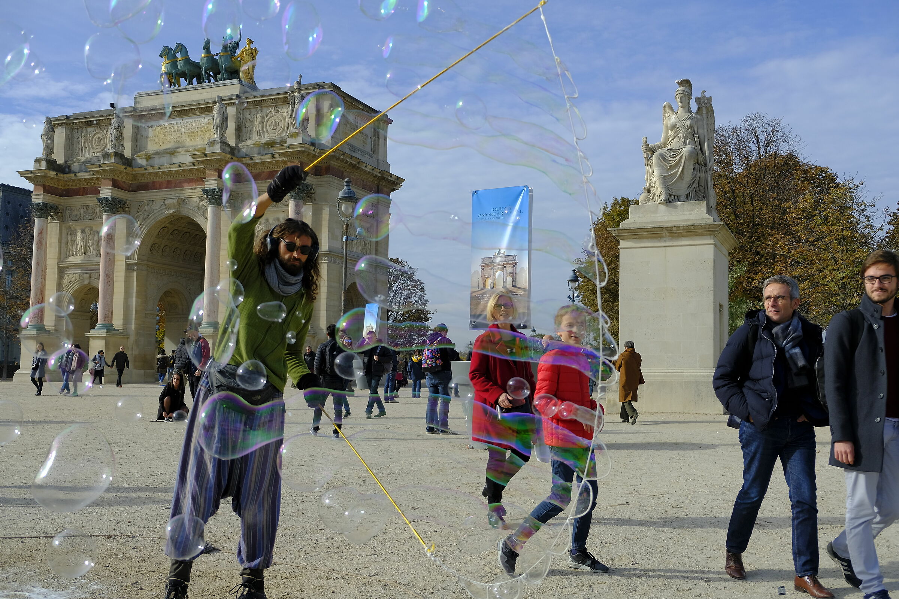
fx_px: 949
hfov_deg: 50.7
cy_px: 300
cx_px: 450
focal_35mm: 38
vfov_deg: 35.1
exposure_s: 1/2500
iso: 200
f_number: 3.2
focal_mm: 25.4
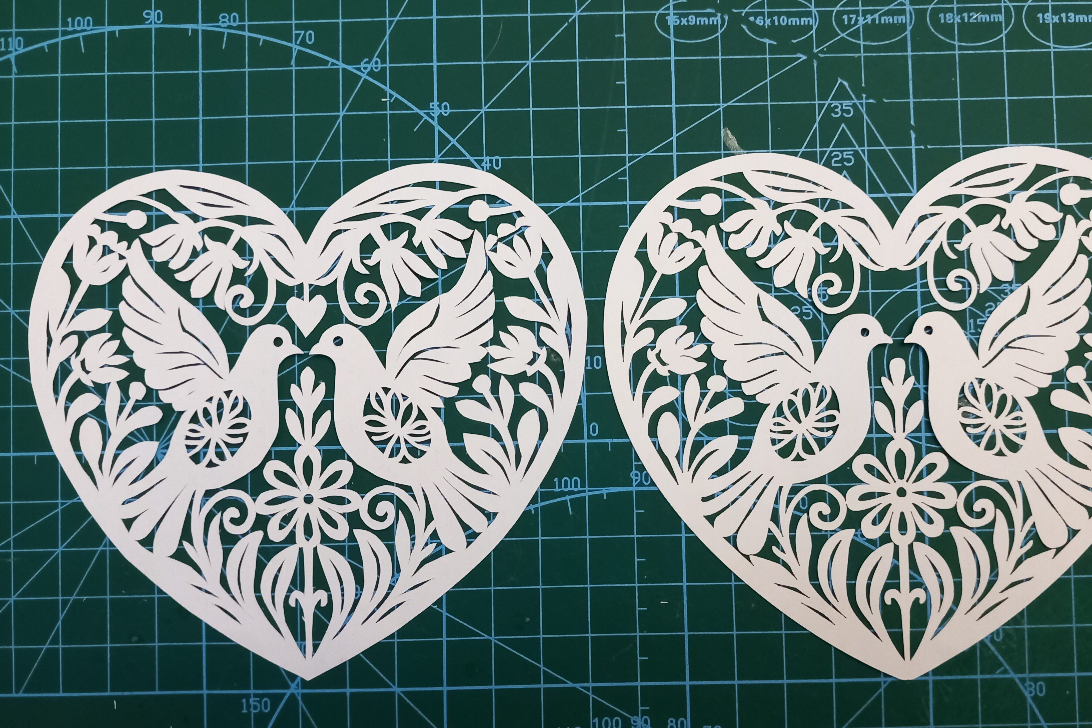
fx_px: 880
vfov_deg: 45.0
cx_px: 550
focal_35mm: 29
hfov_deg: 63.7
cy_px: 359
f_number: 1.8
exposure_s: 1/25.1
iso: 500
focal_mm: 4
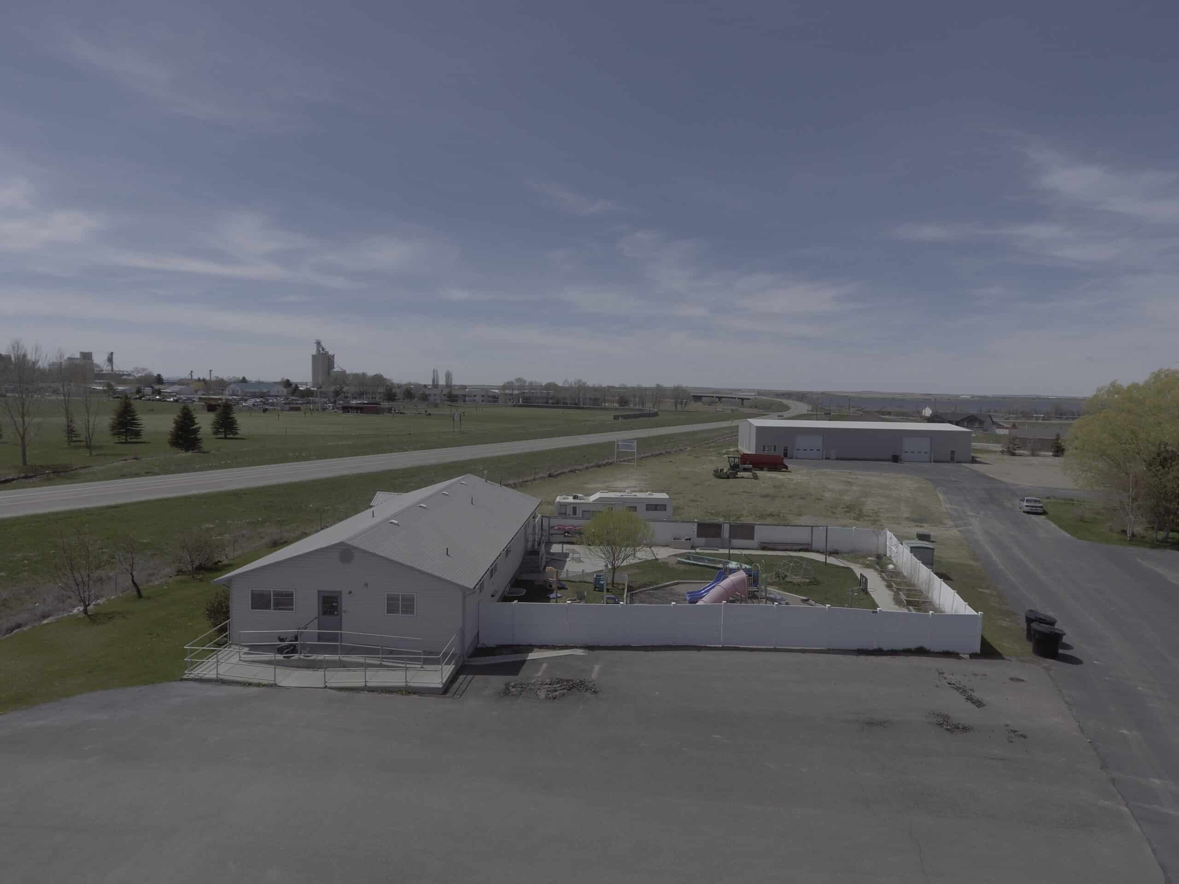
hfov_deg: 81.7
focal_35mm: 20
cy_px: 442
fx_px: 681
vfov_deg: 66.0
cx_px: 590
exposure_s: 1/1733
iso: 100
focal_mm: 3.61
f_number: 2.8
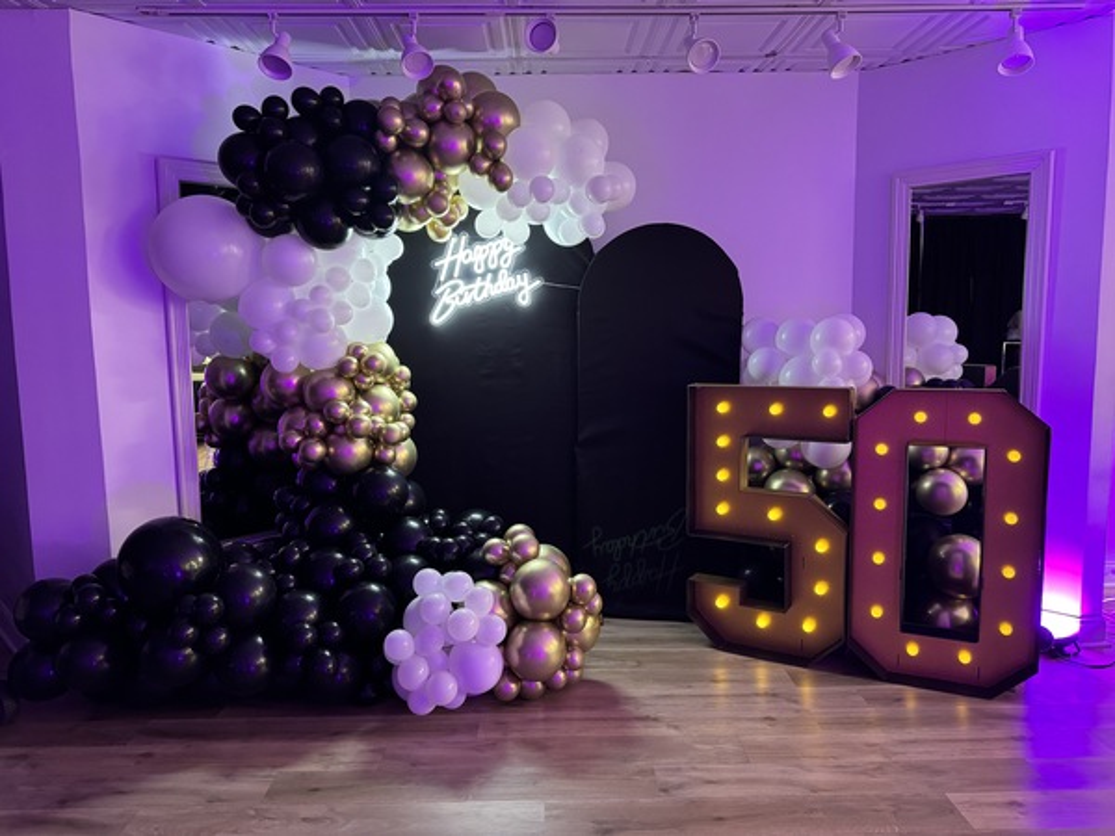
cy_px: 418
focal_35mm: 24
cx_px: 558
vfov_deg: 56.8
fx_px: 773
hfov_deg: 71.6
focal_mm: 6.76
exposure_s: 1/41
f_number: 1.78
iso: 640
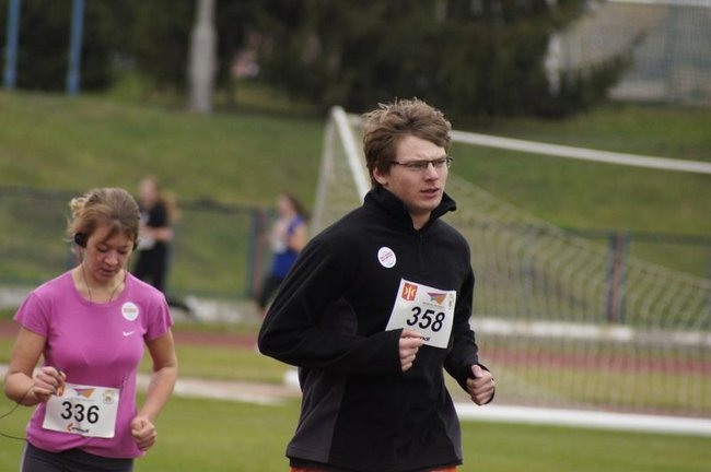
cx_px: 356
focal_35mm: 450
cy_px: 236
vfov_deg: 3.0
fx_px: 8878
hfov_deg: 4.6
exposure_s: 1/800
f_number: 8
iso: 1600
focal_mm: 300
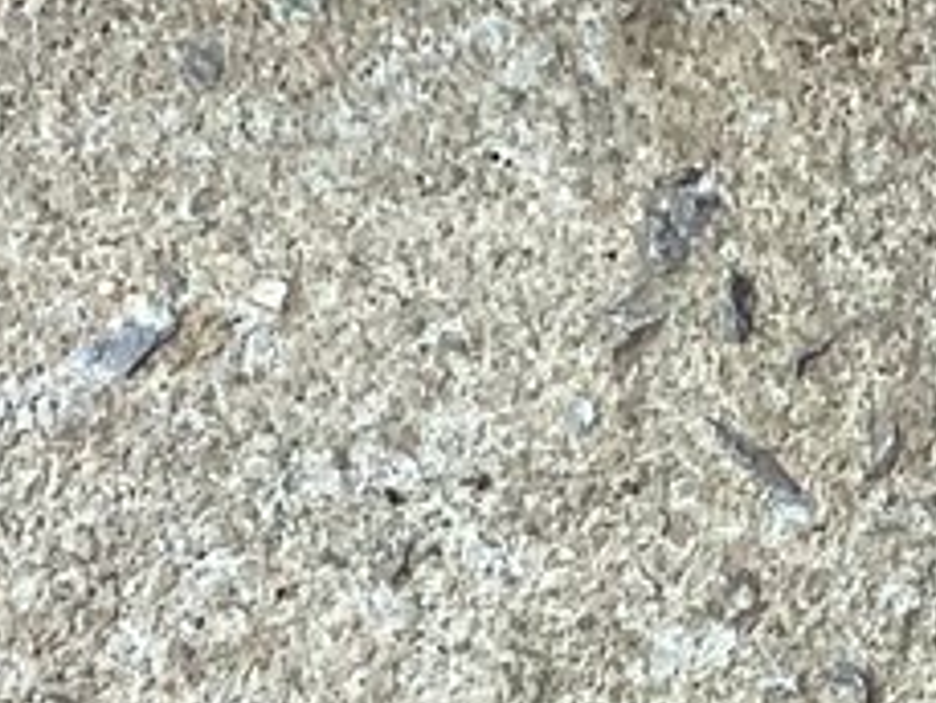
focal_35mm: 205
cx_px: 1355
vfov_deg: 7.2
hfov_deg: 9.4
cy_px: 509
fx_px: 5546
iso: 80
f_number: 2.4
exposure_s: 1/120
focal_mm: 3.3
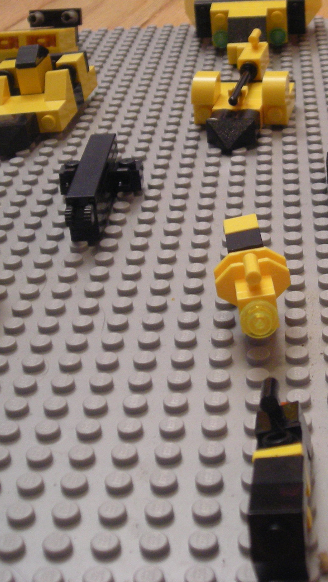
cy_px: 255
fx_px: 958
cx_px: 259
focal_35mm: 62
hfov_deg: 19.2
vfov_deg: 33.8
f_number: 3.2
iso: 200
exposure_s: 1/12.1
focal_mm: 6.3
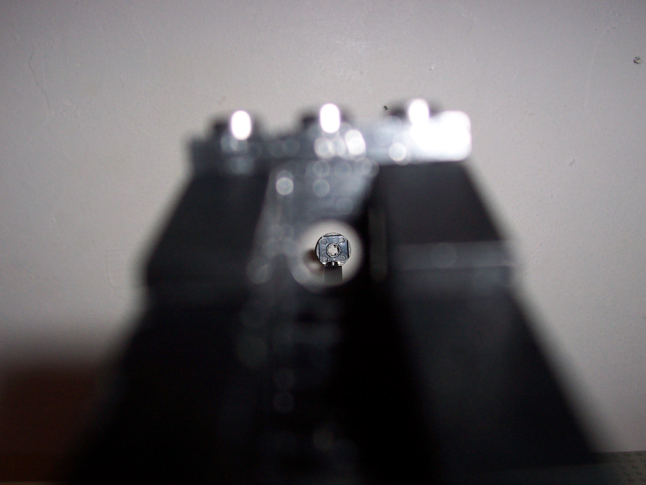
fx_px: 690
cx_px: 323
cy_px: 242
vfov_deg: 38.7
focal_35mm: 37
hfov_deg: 50.1
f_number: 2.8
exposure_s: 1/60
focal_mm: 5.6
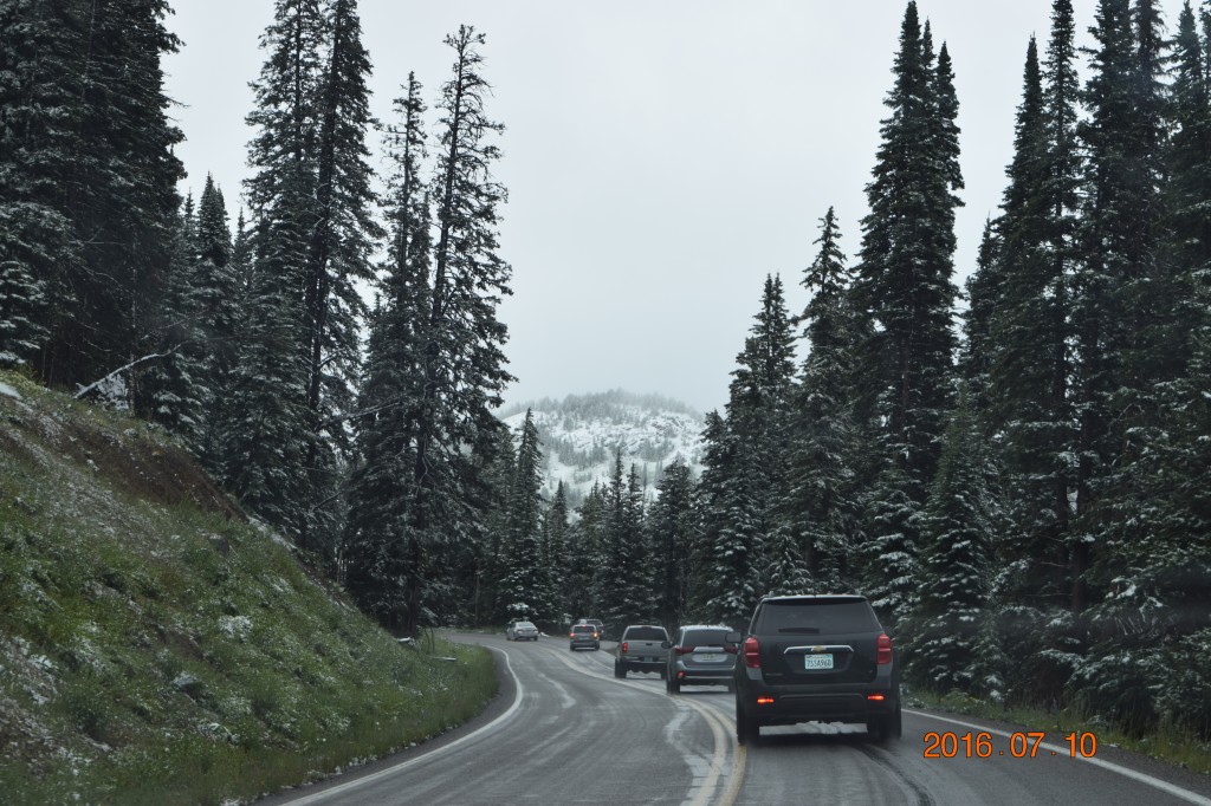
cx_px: 606
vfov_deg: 16.5
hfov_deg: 24.6
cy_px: 403
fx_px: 2774
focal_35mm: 82
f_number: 7.1
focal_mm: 55
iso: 100
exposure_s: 1/200
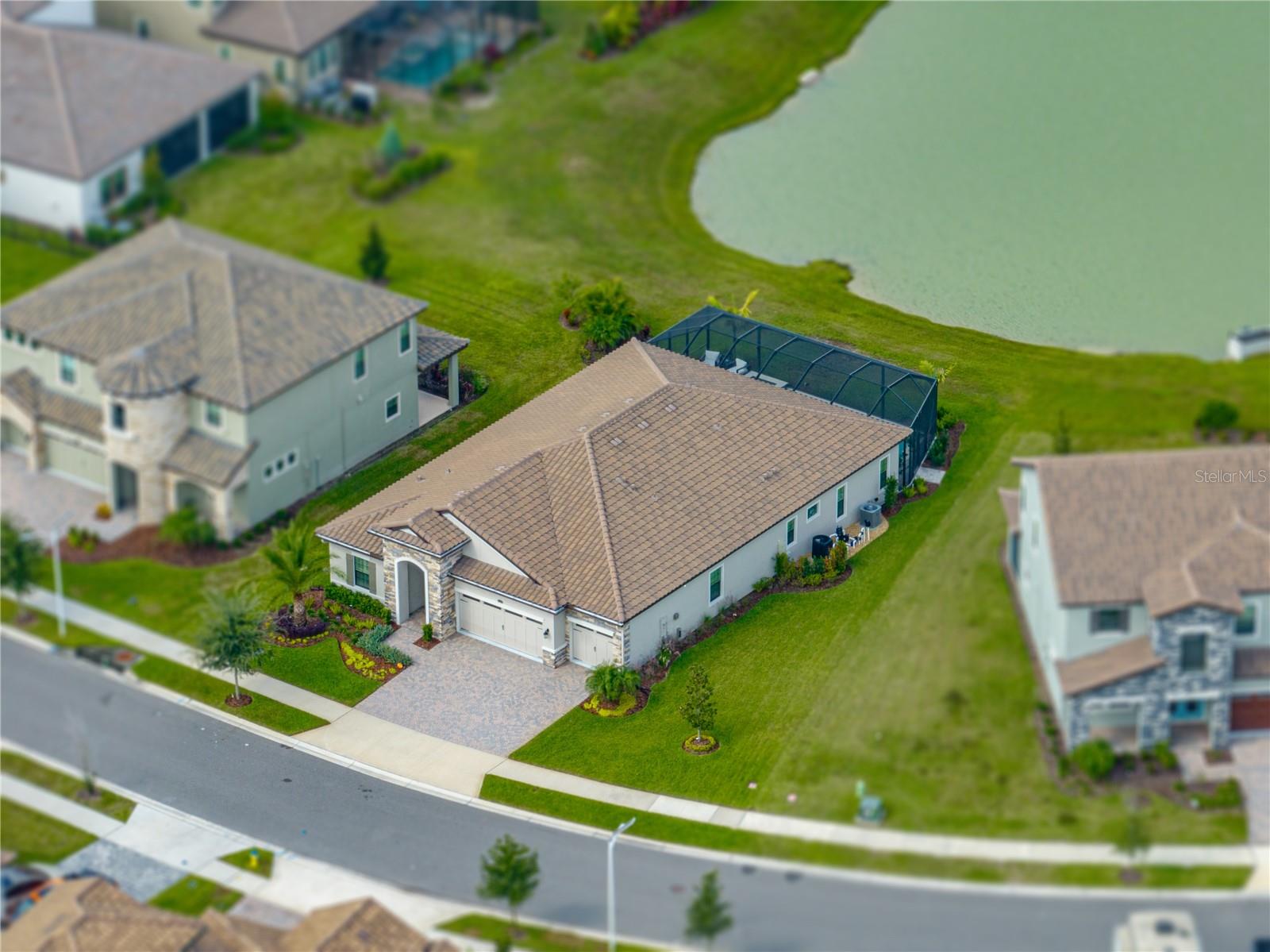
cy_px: 476
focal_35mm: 161
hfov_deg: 12.3
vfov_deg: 9.2
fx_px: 5905
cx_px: 635
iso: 100
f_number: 4.4
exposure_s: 1/120
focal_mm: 29.85
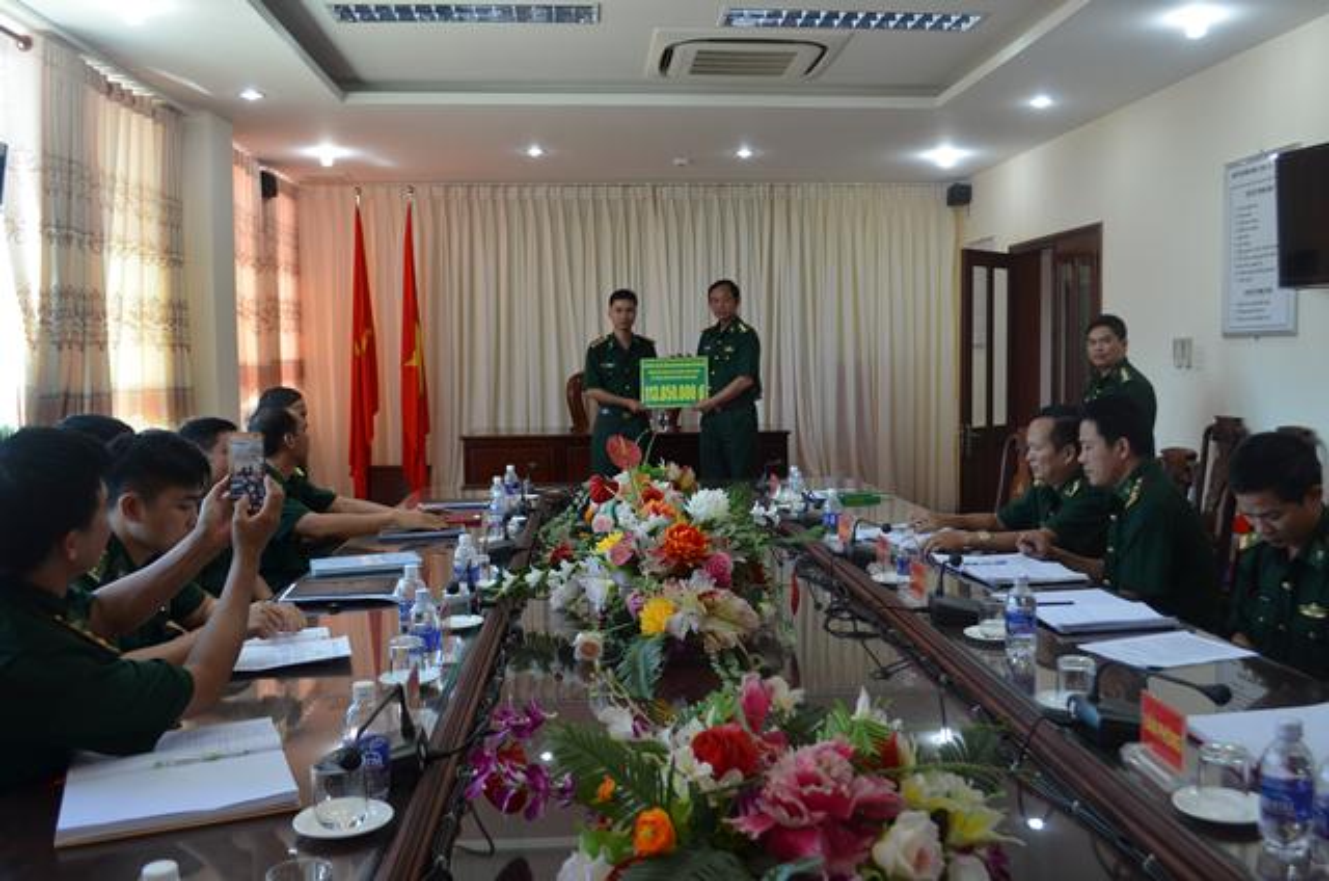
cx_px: 664
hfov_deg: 57.3
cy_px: 440
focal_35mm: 33
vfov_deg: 39.8
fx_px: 1216
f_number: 5.6
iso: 400
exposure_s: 1/100
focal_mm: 22
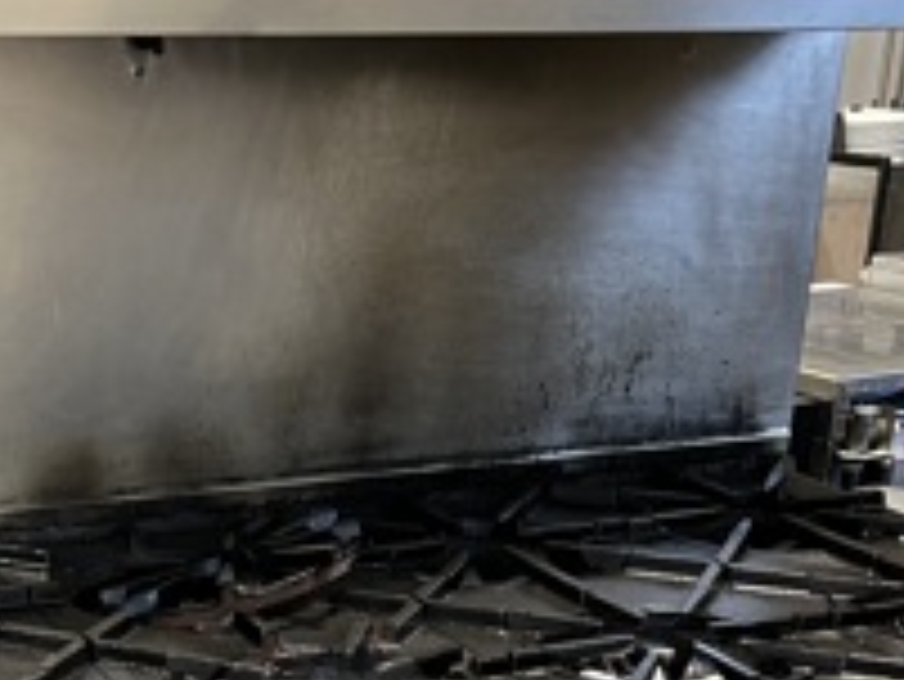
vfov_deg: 17.6
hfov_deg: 24.1
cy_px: 869
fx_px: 2064
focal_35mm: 79
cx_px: 108
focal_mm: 5.7
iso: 250
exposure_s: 1/60
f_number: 1.5
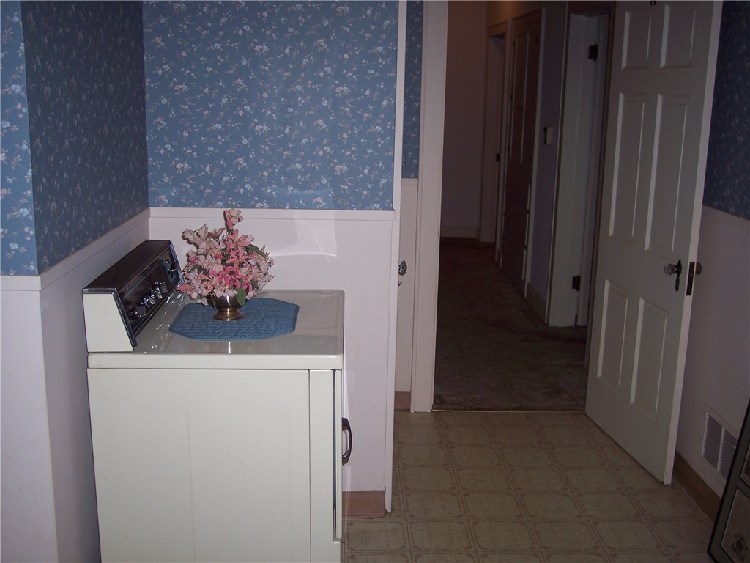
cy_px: 282
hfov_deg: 47.9
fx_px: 845
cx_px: 375
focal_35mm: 39
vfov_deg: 36.8
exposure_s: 1/60
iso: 100
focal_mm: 8
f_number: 2.8
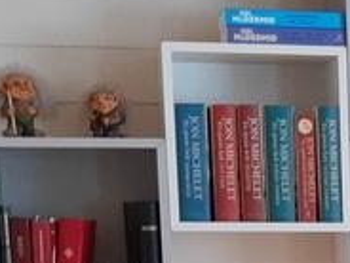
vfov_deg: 9.6
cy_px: 520
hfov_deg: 12.8
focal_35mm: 145
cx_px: 538
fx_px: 1466
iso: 132
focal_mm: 4.75
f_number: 1.7
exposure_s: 1/25
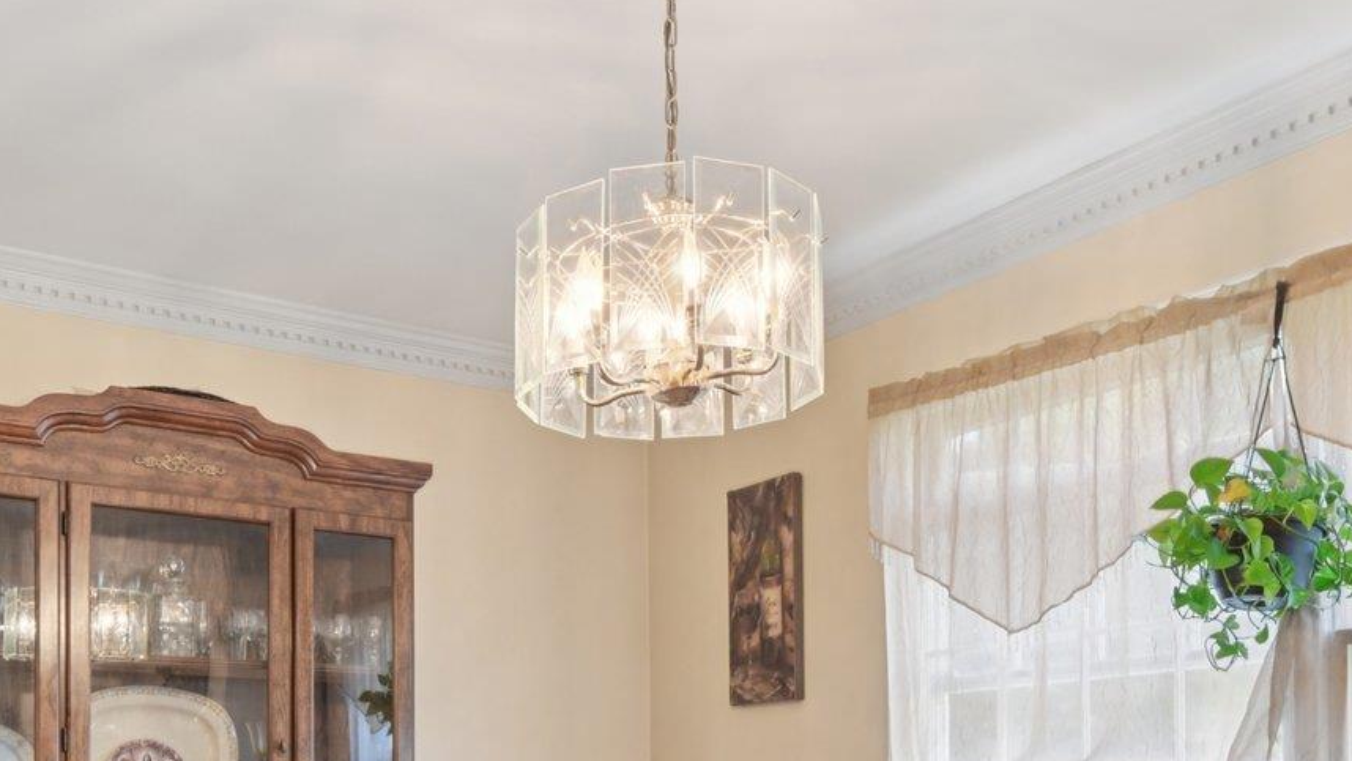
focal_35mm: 40
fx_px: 1434
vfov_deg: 27.2
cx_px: 627
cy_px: 841
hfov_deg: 50.4
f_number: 8
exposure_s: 1/5
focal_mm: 16
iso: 320
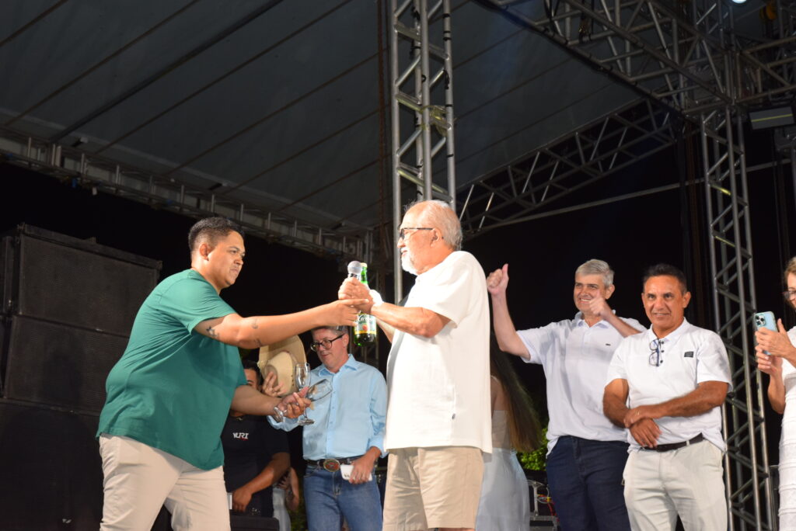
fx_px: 1327
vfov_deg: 22.7
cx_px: 398
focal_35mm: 60
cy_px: 266
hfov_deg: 33.4
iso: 800
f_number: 5
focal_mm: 40
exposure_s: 1/100
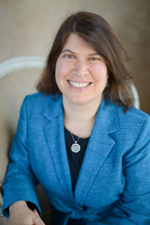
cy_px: 112
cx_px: 75
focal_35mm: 50
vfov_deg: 39.6
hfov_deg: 27.0
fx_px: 312
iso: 200
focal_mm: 50
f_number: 1.8
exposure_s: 1/320
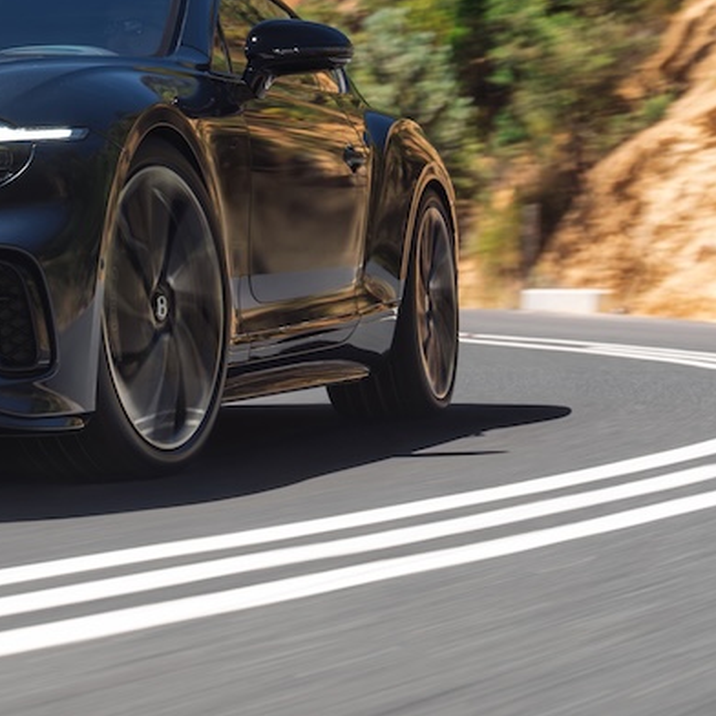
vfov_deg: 16.7
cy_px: 221
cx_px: 31
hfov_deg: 16.4
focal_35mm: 104
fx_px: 2434
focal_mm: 40
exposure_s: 1/25
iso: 50
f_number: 8
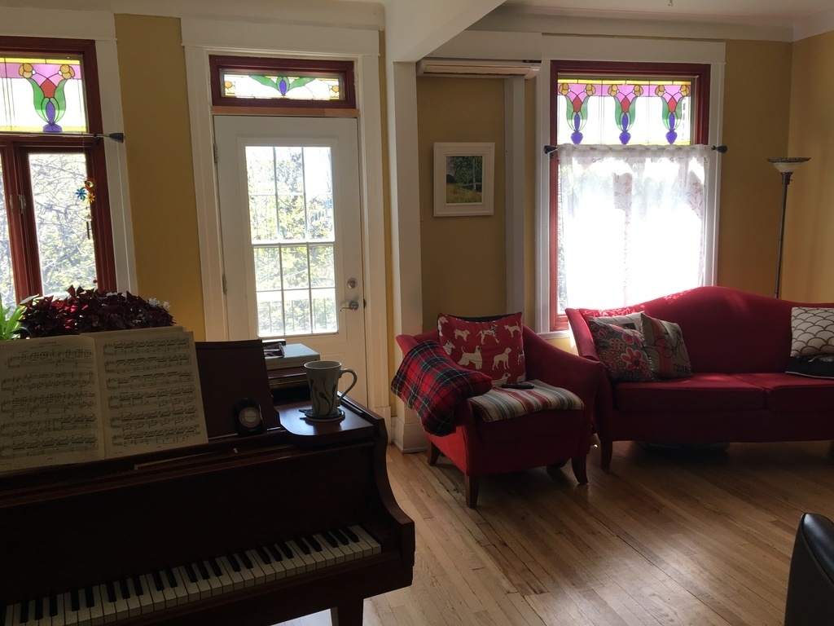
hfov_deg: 61.7
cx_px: 417
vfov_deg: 48.2
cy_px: 313
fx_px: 699
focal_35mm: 29
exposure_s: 1/120
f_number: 2.2
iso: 32
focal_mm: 4.15
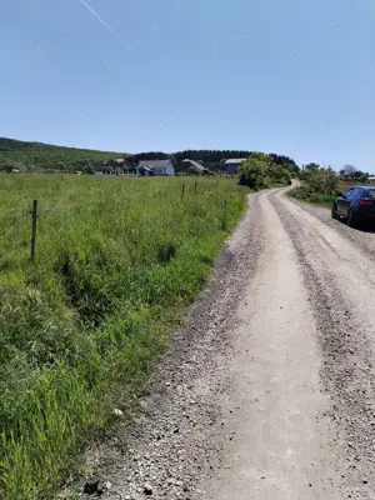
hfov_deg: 48.2
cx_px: 188
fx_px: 419
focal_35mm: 29
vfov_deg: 61.7
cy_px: 250
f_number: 1.8
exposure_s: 1/1774
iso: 100
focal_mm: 4.75
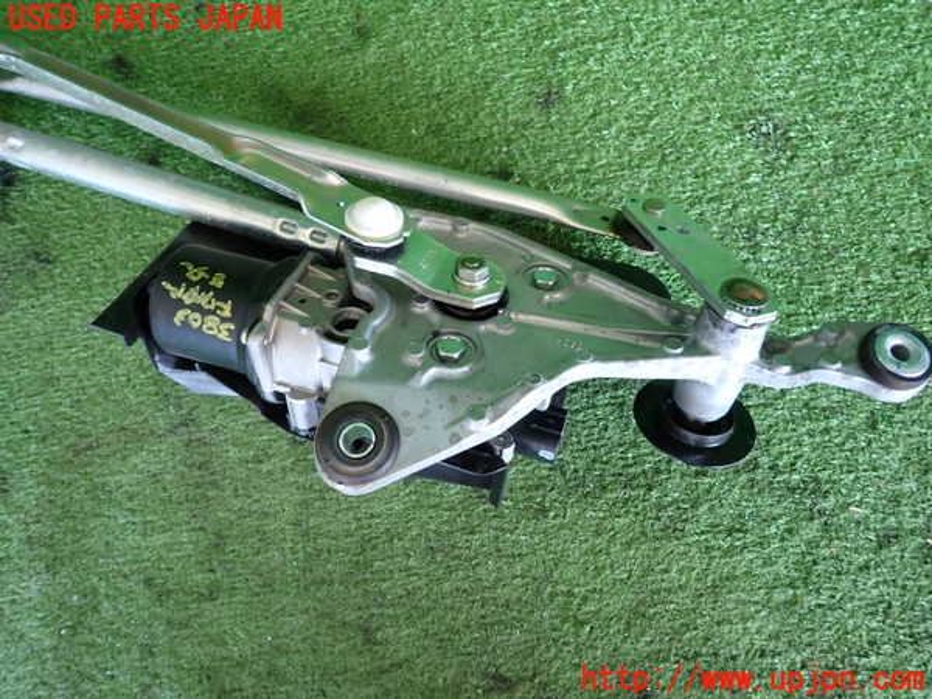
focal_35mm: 25
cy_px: 350
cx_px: 466
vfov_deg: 54.9
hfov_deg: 69.4
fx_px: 673
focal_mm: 4.5
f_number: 2
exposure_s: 1/40
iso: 200
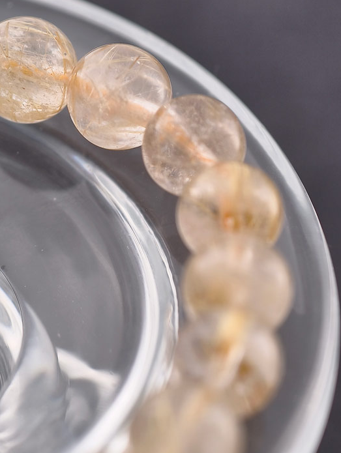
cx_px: 157
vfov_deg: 14.0
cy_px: 228
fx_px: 1848
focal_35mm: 141
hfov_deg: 10.5
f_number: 2.67
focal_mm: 22.48
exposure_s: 1/160
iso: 125
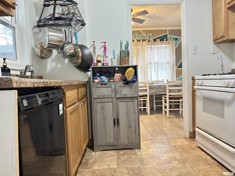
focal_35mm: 24
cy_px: 88
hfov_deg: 71.6
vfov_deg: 56.8
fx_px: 163
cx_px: 118
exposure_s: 1/40
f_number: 1.78
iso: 800
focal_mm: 6.86
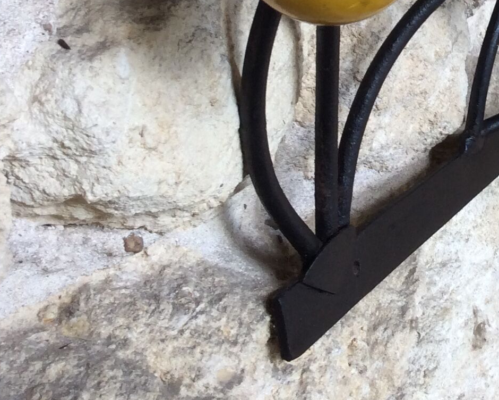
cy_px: -95
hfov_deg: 21.4
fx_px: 1270
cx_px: 502
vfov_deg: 17.0
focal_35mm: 86
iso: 40
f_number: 2.4
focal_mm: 3.3
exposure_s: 1/33
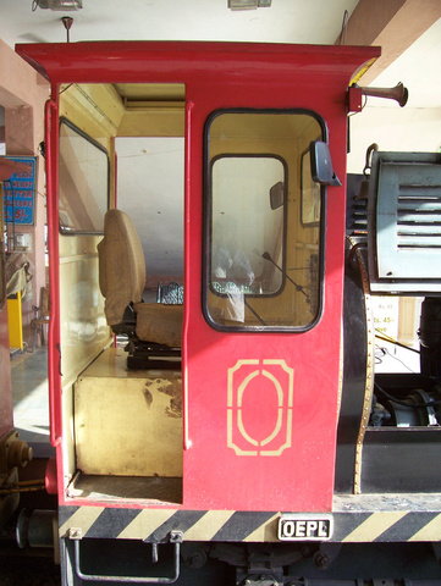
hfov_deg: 41.9
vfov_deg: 53.9
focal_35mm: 34
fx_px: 577
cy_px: 293
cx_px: 220
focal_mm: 5.6
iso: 80
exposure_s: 1/100
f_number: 2.7
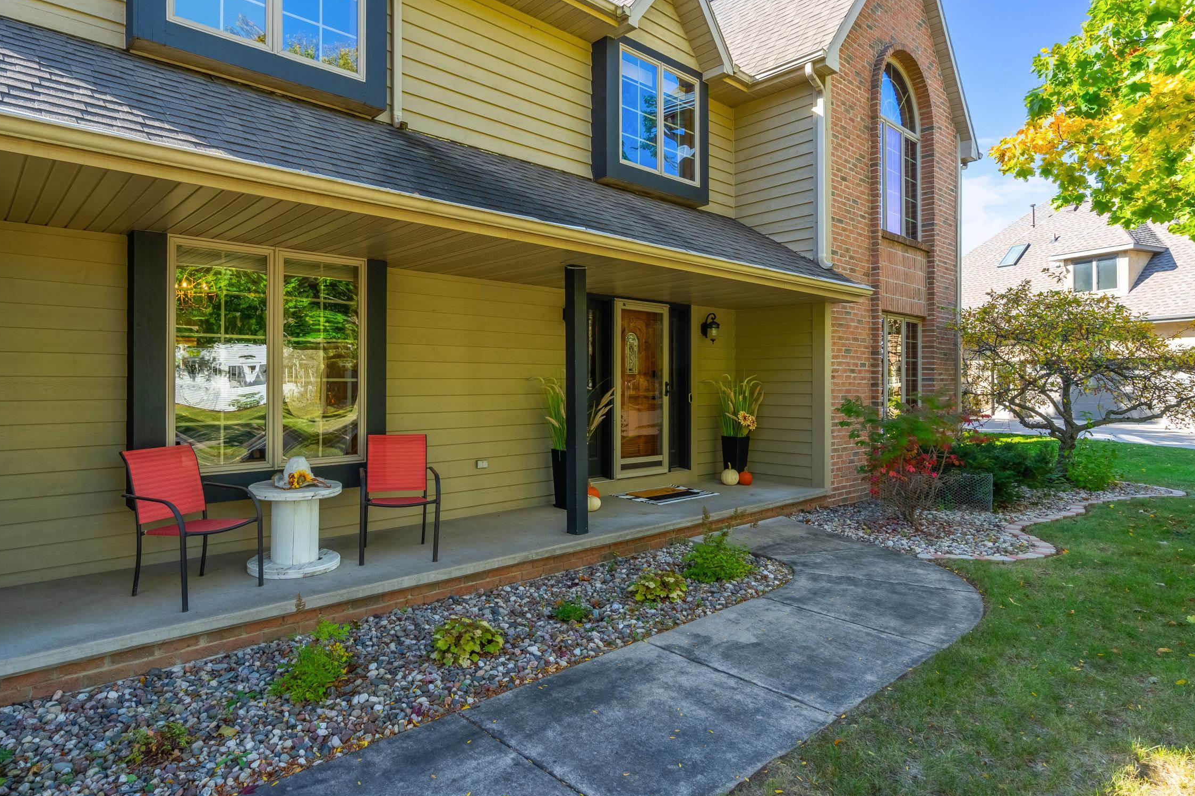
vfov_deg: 61.9
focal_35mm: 20
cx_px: 537
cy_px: 386
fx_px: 664
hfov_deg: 83.7
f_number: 11
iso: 640
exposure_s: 1/160
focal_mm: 18
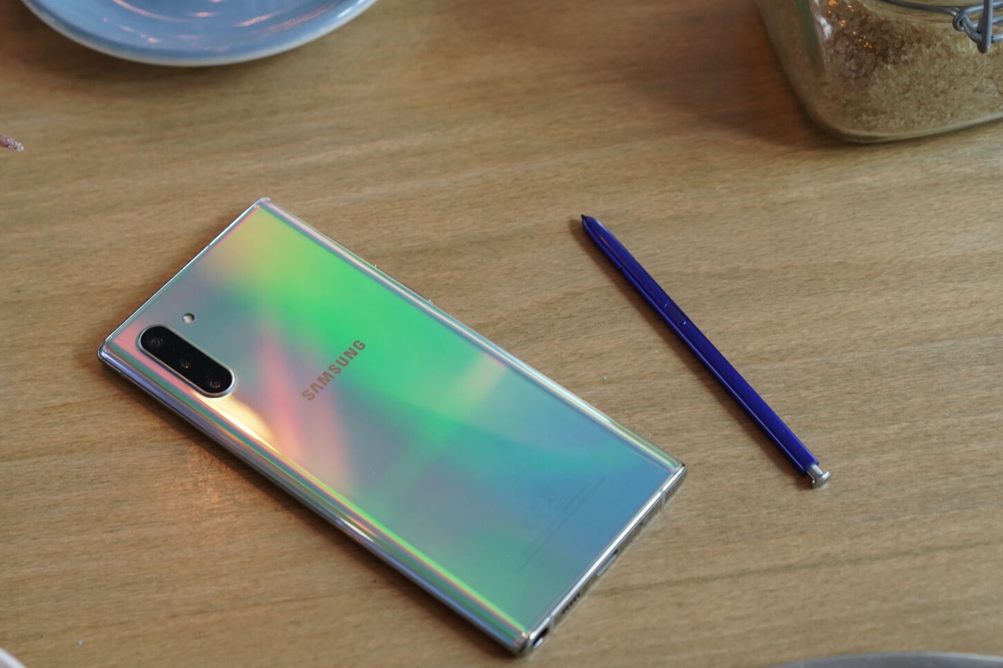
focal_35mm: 73
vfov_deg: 18.7
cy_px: 388
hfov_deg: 27.6
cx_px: 343
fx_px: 2033
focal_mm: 55
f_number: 4.5
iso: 1000
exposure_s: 1/100
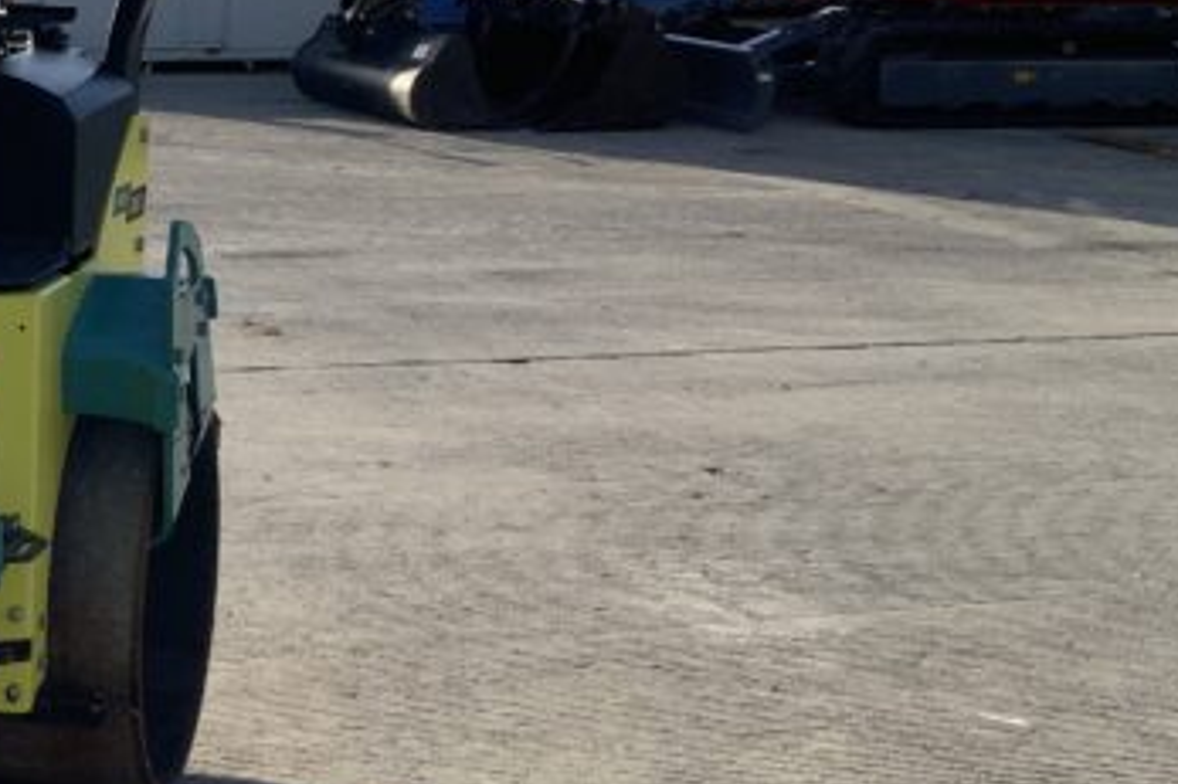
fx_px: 2911
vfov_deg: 15.3
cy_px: 278
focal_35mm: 89
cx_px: -160
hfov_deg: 21.5
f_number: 1.8
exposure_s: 1/1675
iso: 16
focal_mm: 3
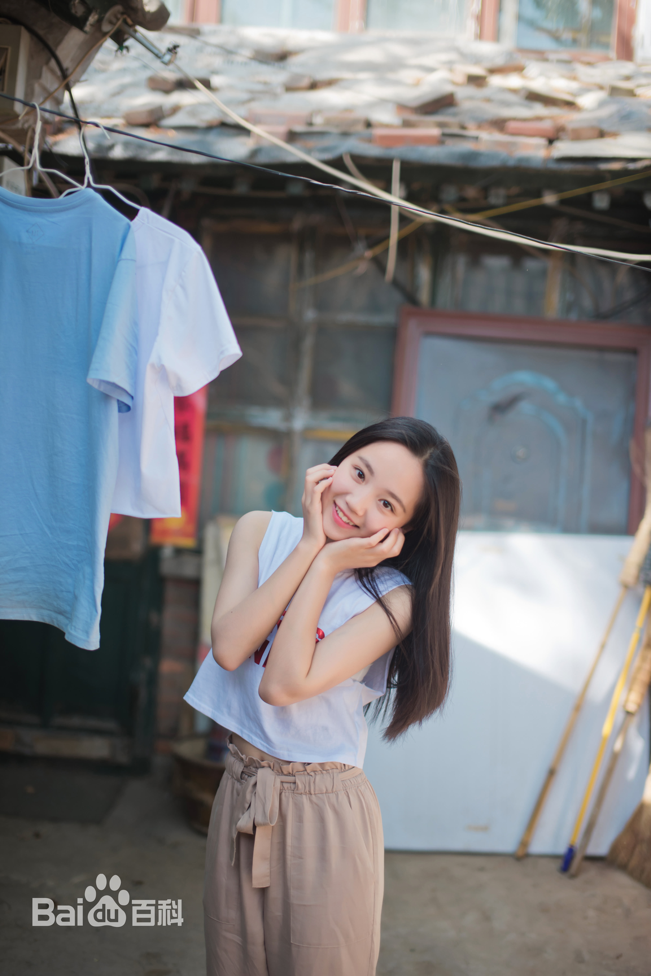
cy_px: 488
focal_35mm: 50
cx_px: 326
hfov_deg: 27.0
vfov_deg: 39.6
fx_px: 1355
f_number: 1.8
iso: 100
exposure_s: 1/800
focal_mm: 50
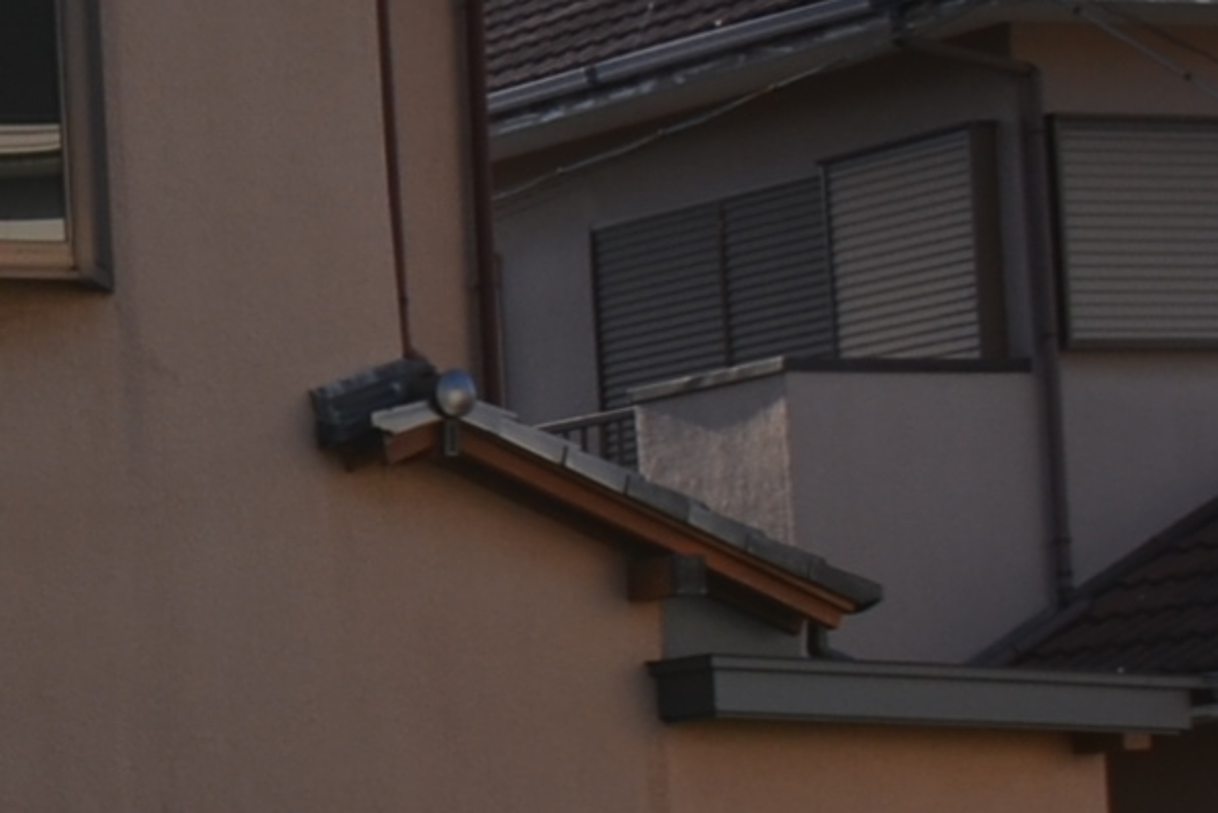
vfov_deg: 8.2
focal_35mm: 167
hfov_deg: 11.3
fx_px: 5653
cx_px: -1112
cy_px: 887
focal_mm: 18
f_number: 8
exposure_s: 1/250
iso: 100
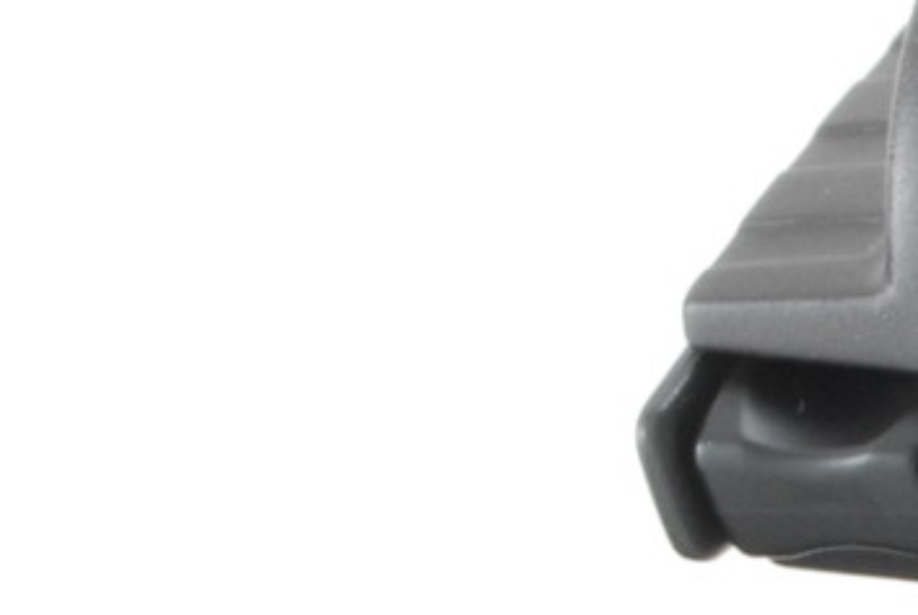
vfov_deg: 3.7
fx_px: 9530
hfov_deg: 5.4
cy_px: 393
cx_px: 1852
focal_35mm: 373
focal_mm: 55
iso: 500
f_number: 18
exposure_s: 1/100
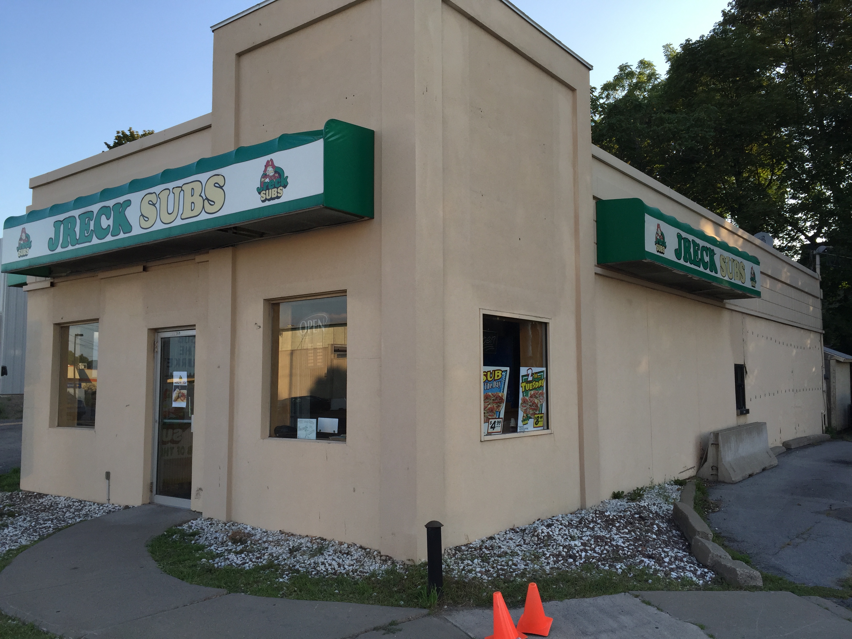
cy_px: 320
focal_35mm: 29
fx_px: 714
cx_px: 426
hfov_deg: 61.7
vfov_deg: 48.2
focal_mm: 4.15
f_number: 2.2
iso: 32
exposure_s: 1/557
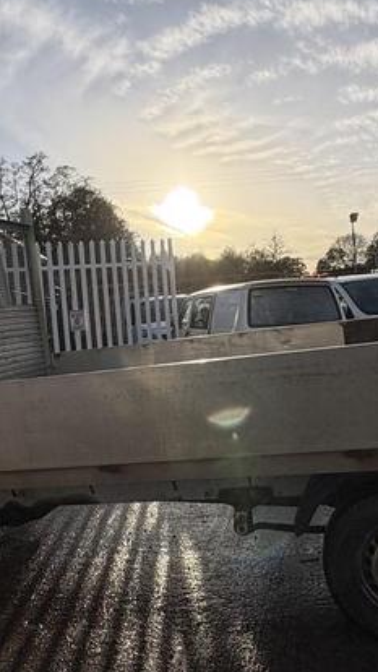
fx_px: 588
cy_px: 323
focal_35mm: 33
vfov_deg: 59.5
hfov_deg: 35.6
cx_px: 206
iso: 50
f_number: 2.2
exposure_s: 1/4132
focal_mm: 2.22
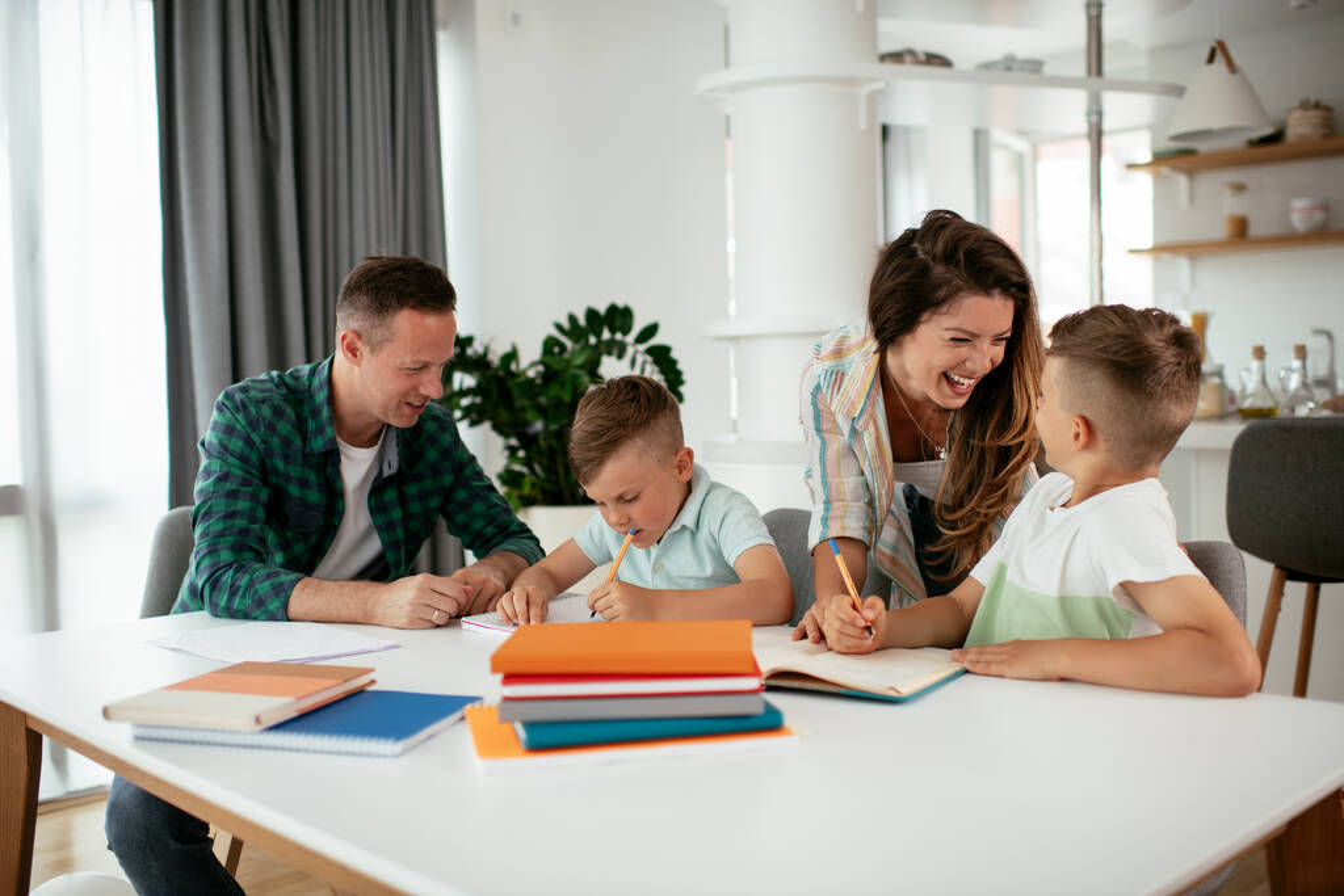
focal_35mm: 35
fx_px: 1307
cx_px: 672
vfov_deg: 37.9
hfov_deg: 54.4
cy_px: 448
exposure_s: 1/250
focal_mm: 35
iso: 200
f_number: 2
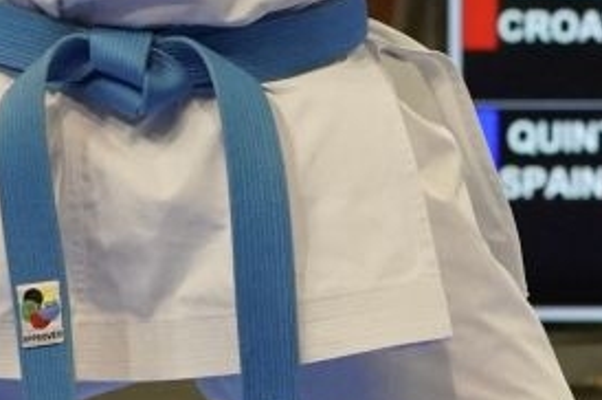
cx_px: 286
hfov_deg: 2.6
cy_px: -11
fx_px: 13078
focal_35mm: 783
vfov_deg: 1.8
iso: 3200
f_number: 5.6
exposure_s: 1/400
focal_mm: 119
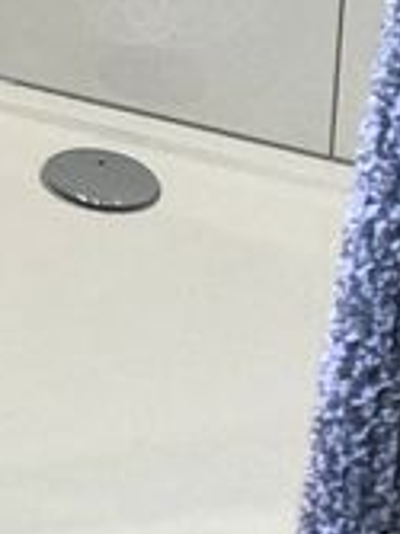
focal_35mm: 168
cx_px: -474
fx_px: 2592
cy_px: -937
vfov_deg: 9.7
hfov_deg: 8.3
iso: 100
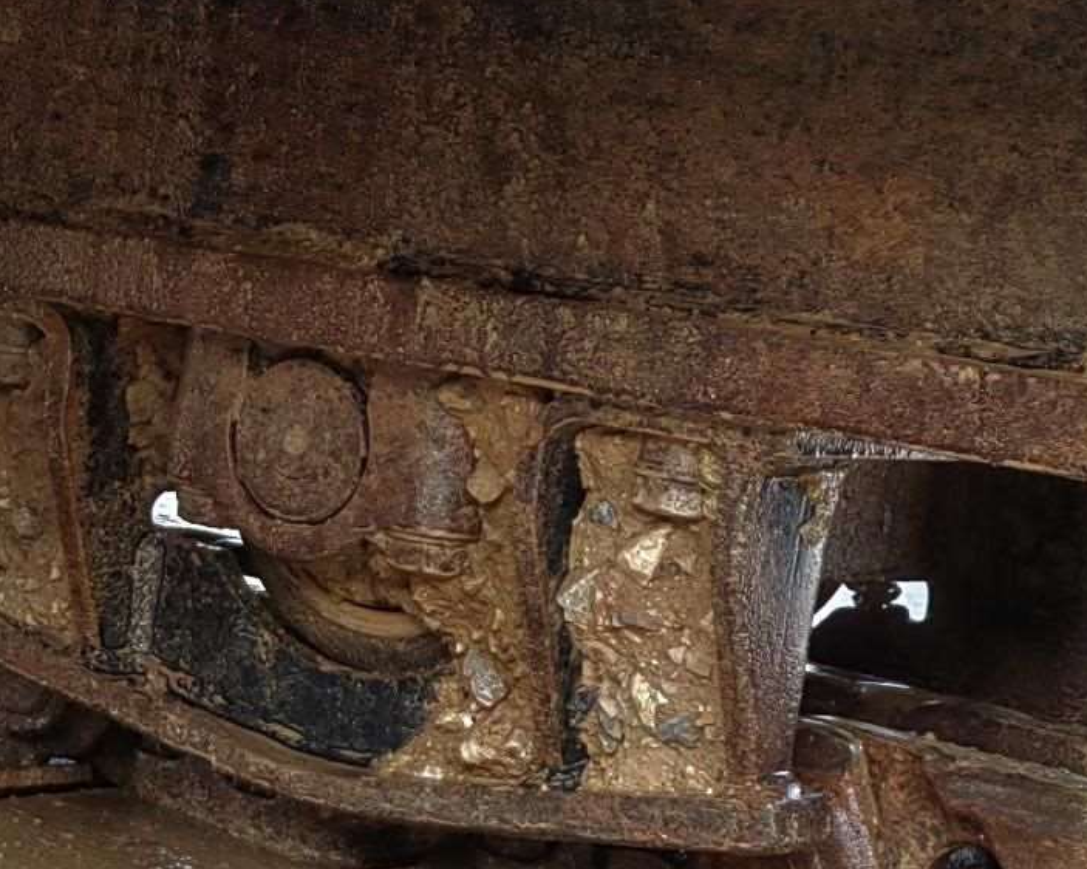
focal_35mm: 96
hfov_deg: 19.5
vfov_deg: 16.0
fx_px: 3088
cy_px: 625
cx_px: 68
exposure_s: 1/909
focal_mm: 5.52
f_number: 1.9
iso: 125
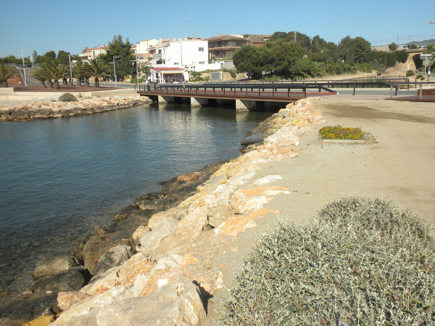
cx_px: 218
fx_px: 465
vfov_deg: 38.7
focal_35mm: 37
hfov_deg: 50.1
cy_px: 163
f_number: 10
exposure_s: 1/130
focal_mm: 6.6
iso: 64
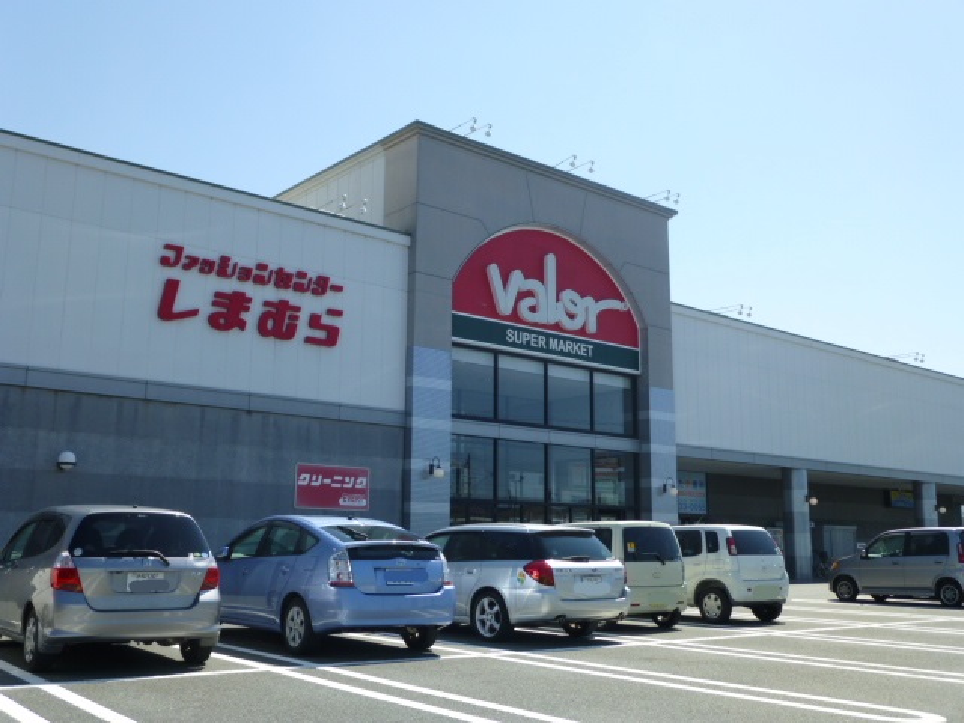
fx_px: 947
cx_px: 482
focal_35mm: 34
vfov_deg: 41.8
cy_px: 362
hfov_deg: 54.0
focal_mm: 6
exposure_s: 1/1000
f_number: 3.5
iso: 100
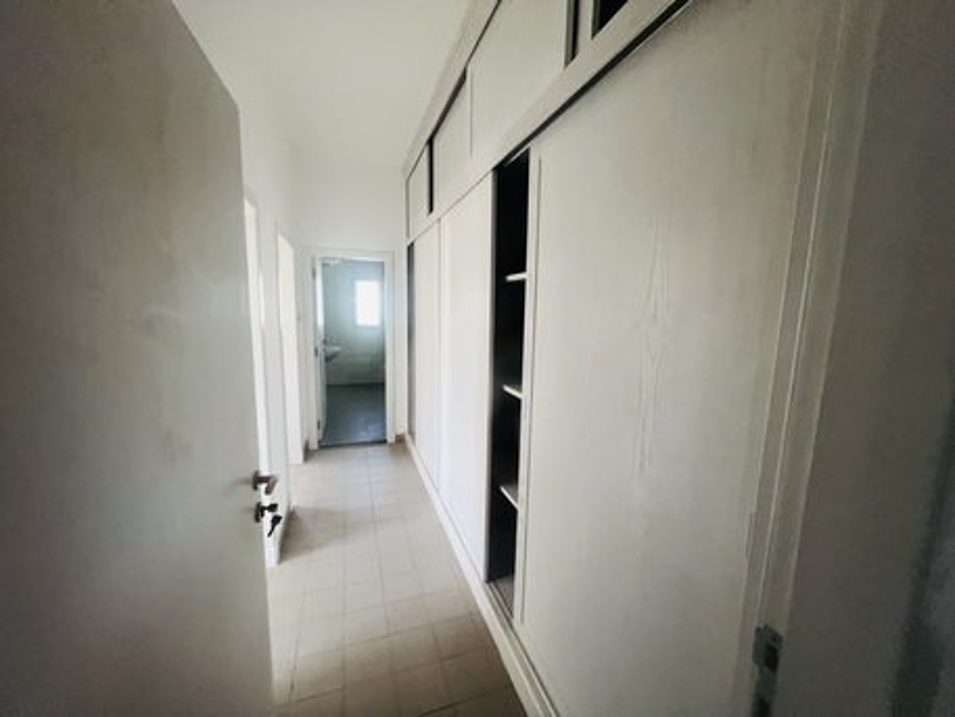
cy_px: 358
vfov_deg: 89.9
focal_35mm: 13
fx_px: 359
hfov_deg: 106.2
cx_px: 478
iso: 250
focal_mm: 1.57
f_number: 1.8
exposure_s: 1/64
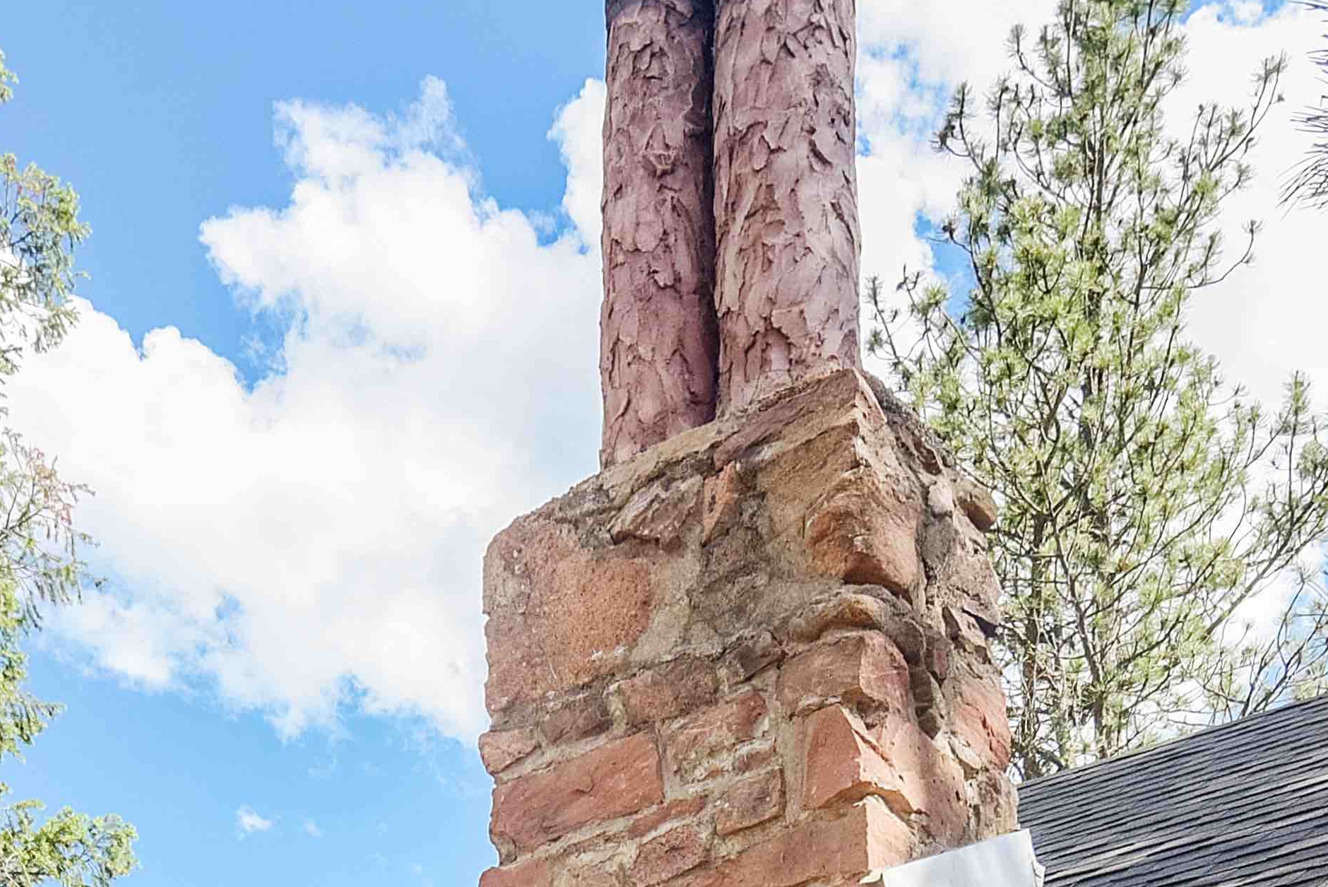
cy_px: 1290
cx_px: 569
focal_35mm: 48
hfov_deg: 41.0
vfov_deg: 23.2
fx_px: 1771
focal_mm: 15
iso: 400
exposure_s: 1/640
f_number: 8
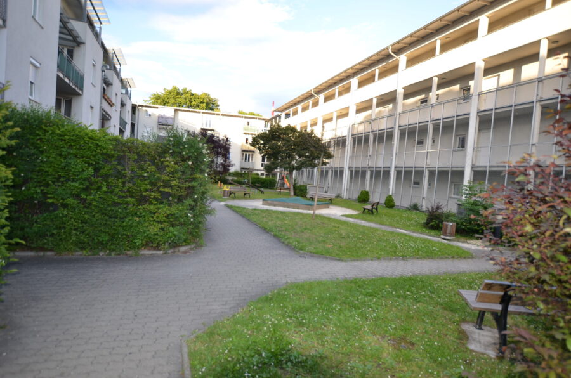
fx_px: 309
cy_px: 189
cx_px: 286
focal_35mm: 20
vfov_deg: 63.0
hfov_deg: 85.5
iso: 200
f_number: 4
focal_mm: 13
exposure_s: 1/250
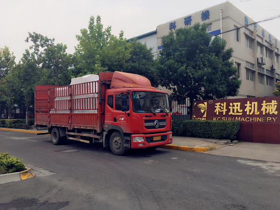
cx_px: 140
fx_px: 235
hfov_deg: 61.7
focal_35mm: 29
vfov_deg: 48.2
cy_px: 105
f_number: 2.2
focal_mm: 4.15
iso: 25
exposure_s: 1/999
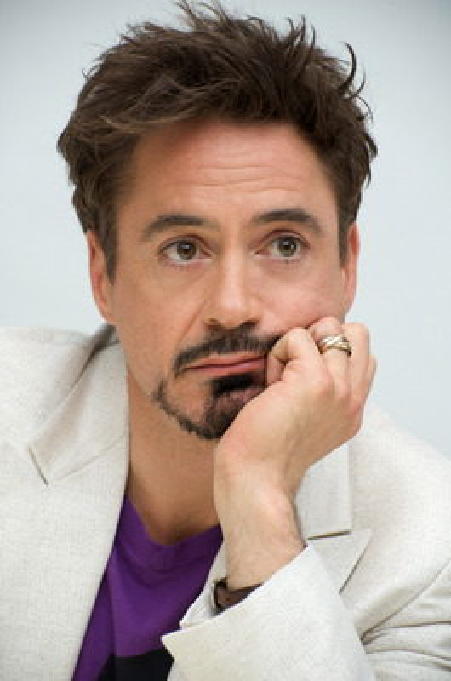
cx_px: 226
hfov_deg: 9.8
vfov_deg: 14.7
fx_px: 2642
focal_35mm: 140
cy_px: 340
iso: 400
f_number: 7.1
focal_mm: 140
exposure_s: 1/60
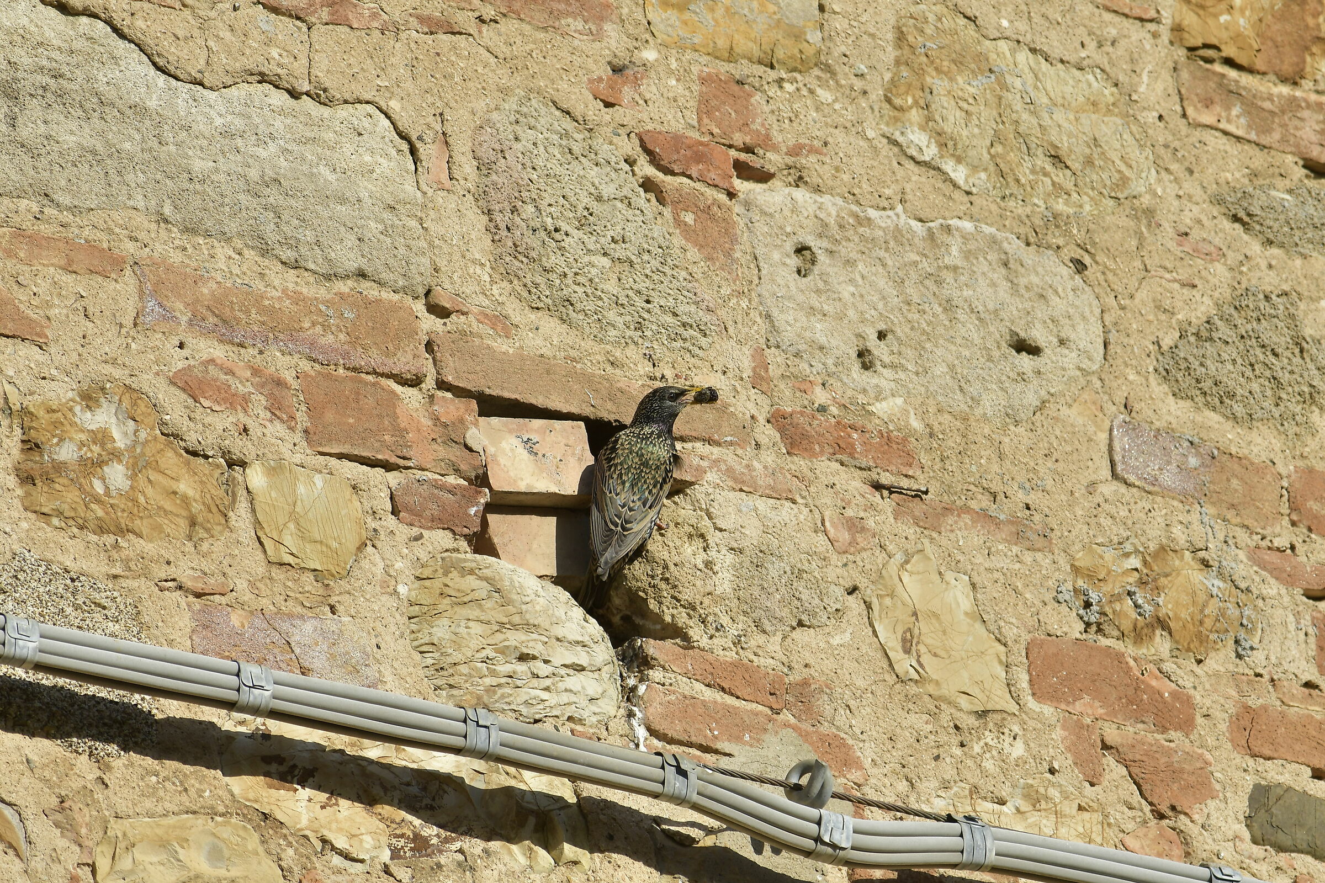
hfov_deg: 4.6
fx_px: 16561
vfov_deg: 3.1
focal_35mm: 450
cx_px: 662
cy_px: 442
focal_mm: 300
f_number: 9
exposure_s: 1/800
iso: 250
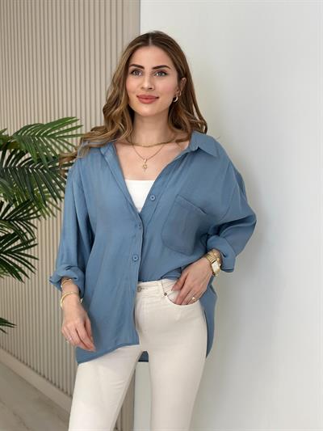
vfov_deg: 39.6
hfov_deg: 30.3
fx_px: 597
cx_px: 162
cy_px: 216
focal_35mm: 48
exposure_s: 1/283
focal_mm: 6.86
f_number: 1.78
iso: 80
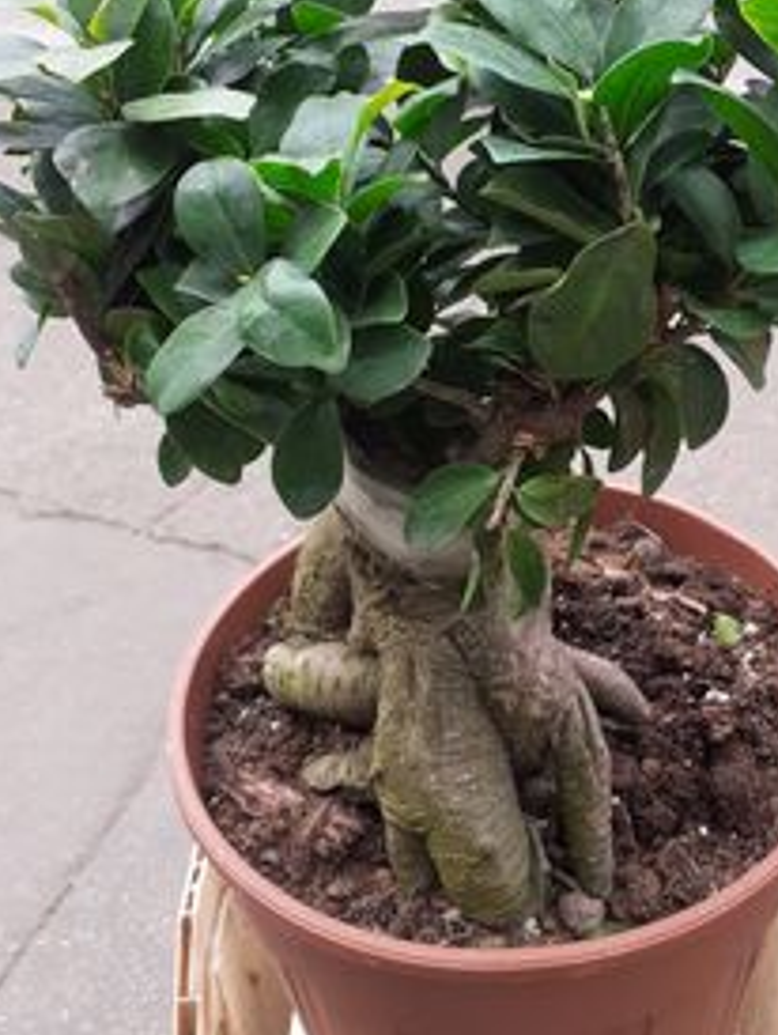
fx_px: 1257
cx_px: 582
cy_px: 365
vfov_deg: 44.3
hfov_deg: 33.7
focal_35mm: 42
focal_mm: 3.6
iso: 40
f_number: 1.9
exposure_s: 1/166
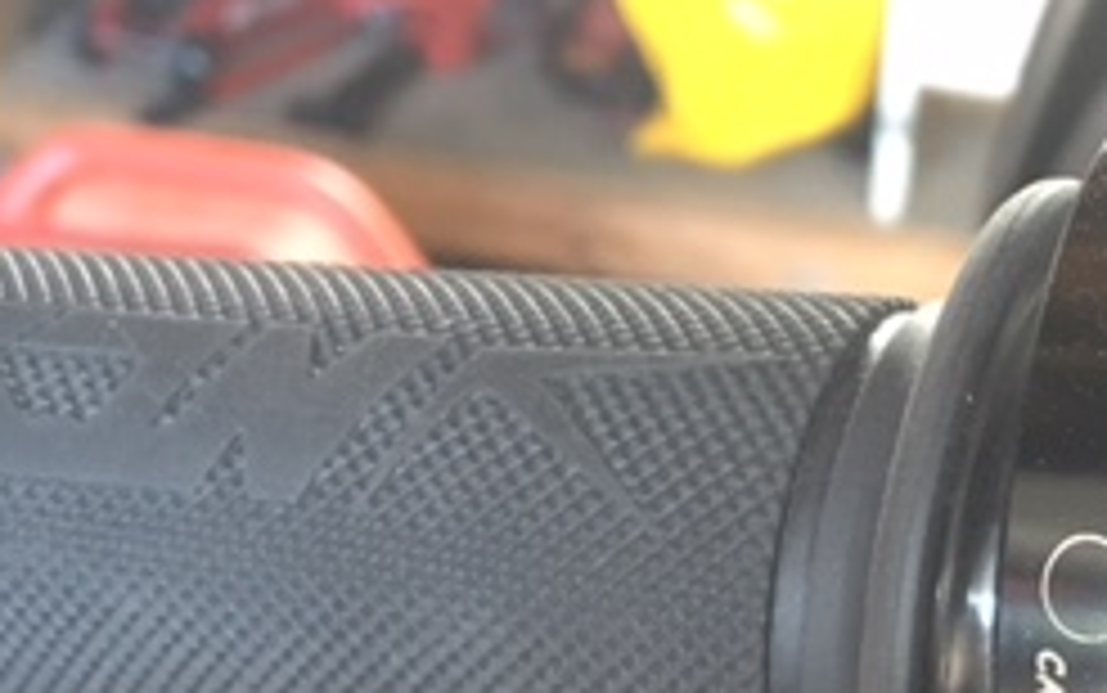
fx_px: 2415
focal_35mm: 80
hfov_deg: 24.7
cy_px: 680
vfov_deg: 16.0
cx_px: 1094
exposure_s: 1/33
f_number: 2.2
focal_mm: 4.15
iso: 160
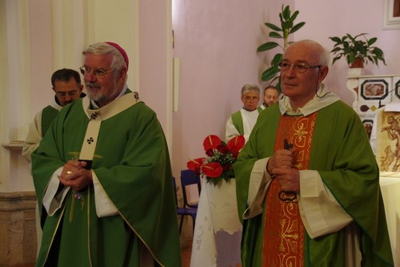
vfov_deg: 21.2
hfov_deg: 31.4
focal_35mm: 64
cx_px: 200
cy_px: 134
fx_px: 711
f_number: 6.3
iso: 1600
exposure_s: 1/60
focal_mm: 43
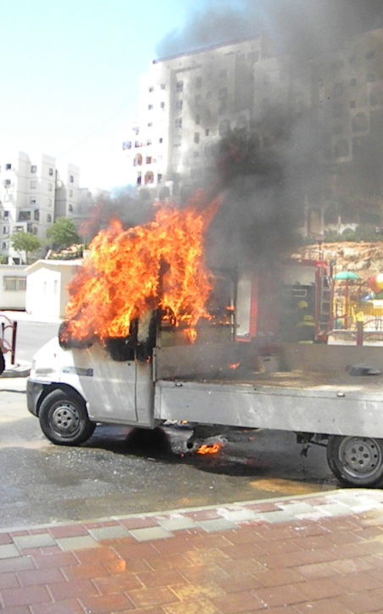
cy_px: 315
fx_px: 702
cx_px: 298
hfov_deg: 29.9
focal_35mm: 42
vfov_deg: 47.2
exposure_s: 1/1000
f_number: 7
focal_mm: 5
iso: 720
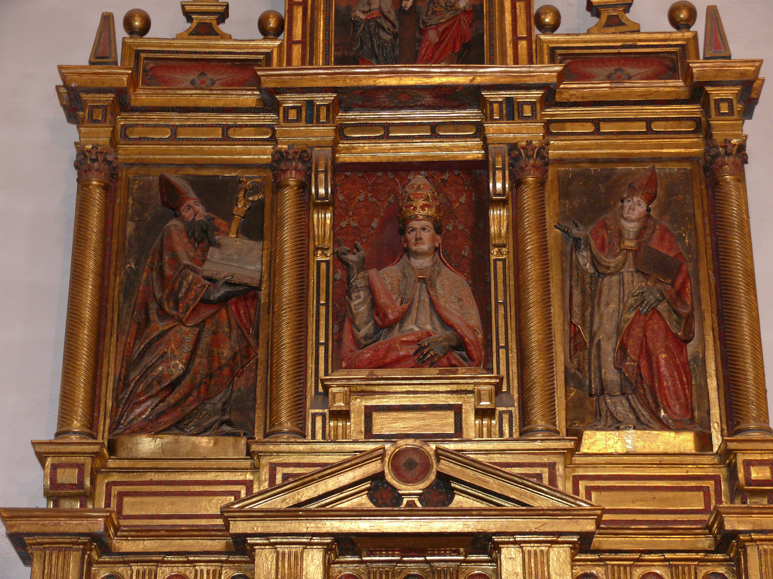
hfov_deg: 25.0
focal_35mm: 78
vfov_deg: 18.9
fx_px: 1742
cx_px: 401
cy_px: 290
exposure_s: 1/4
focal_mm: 15.9
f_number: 4
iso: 200
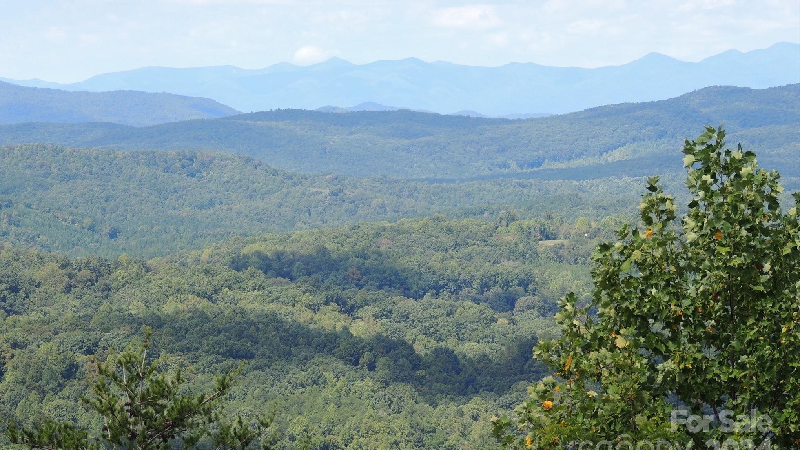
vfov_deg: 6.5
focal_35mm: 186
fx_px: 3946
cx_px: 399
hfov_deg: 11.6
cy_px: 182
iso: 100
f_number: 4.5
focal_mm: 30.3
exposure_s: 1/400
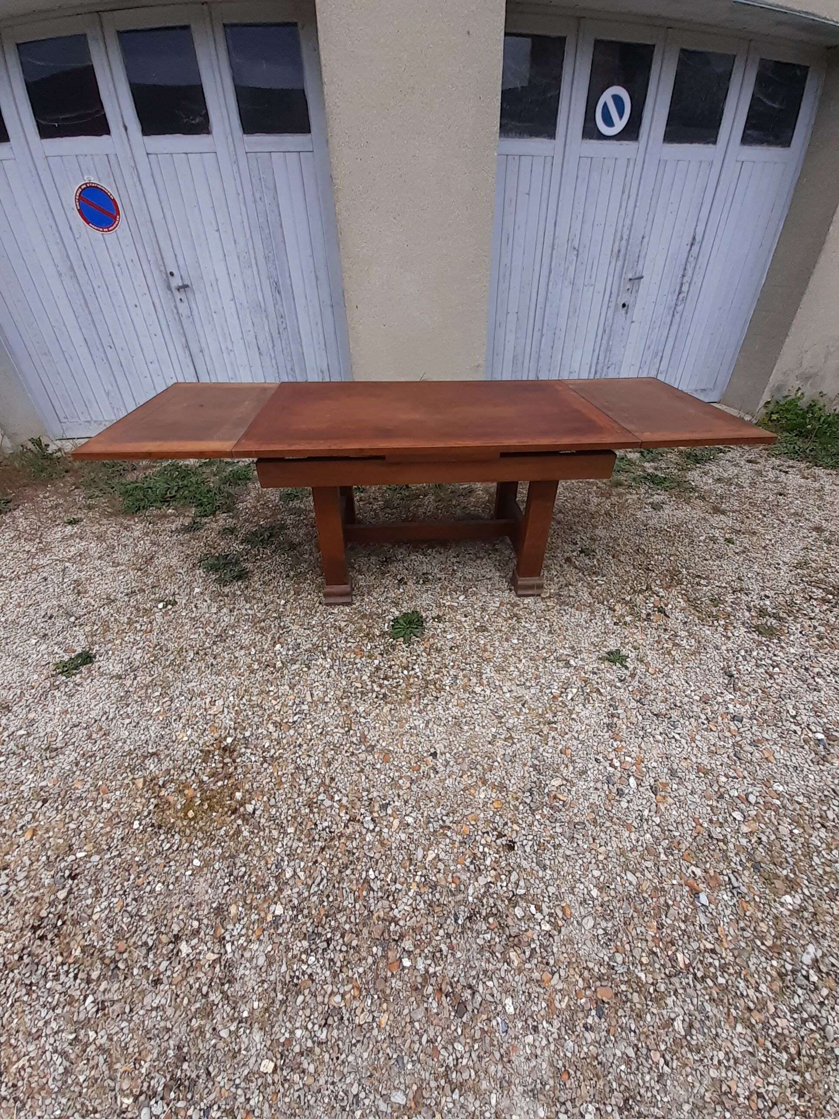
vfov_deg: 106.2
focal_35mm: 13
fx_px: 420
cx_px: 420
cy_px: 560
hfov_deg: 89.9
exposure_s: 1/475
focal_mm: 1.13
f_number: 2.2
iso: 40
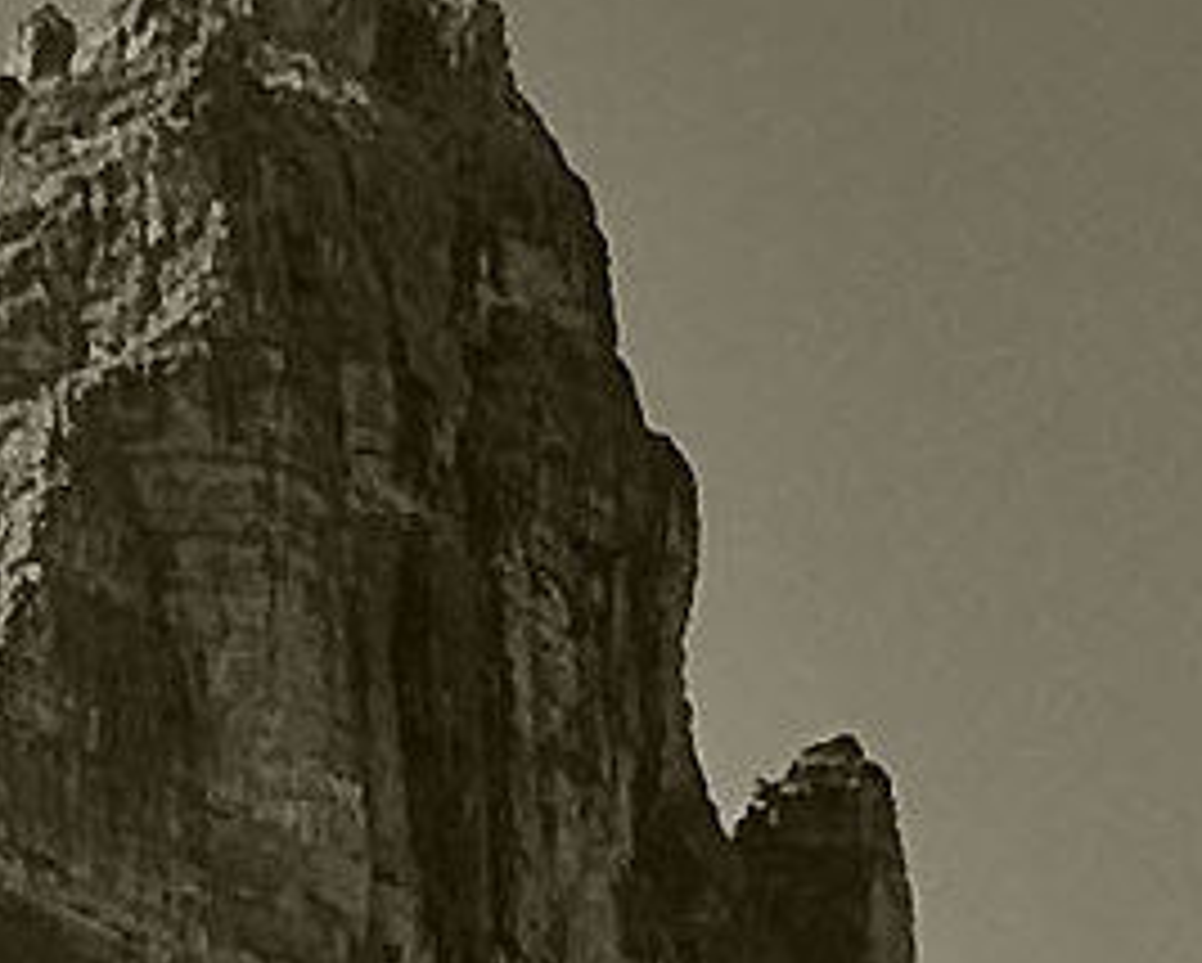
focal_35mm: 278
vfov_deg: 5.3
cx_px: 959
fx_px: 9897
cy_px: 2581
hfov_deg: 6.9
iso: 200
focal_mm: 22
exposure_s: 1/350
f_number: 9.5
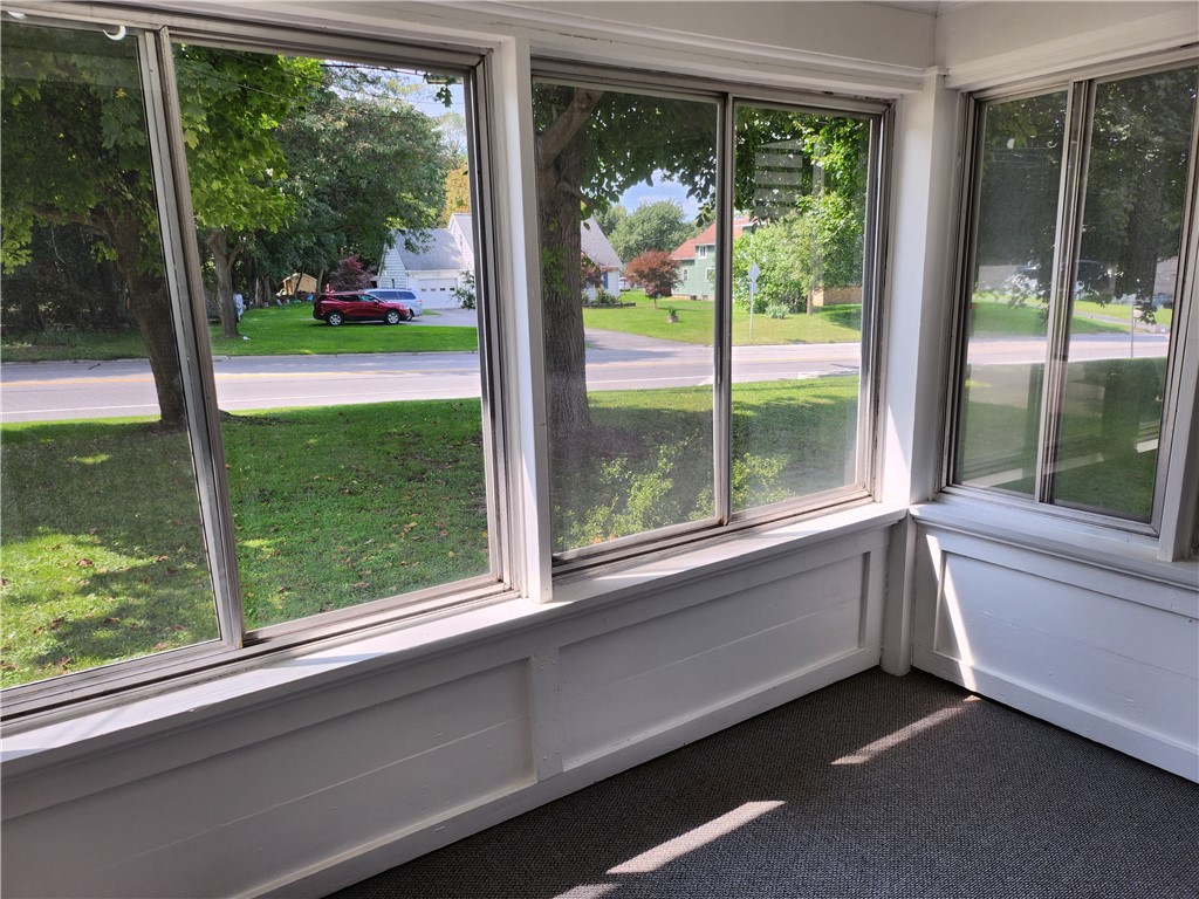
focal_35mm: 24
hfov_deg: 71.6
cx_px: 600
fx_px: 831
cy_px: 450
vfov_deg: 56.8
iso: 50
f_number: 1.8
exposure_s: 1/508
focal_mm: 5
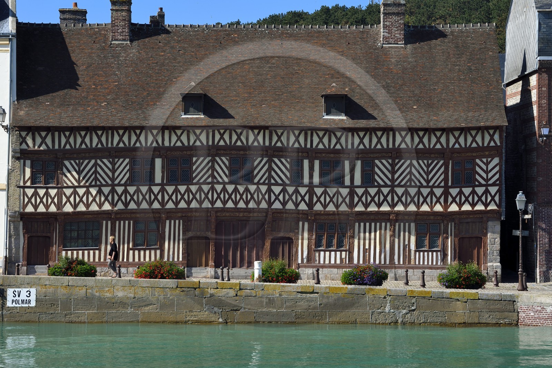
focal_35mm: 105
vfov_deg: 13.0
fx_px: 1610
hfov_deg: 19.5
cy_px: 184
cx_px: 276
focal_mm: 105
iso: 200
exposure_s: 1/320
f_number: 10
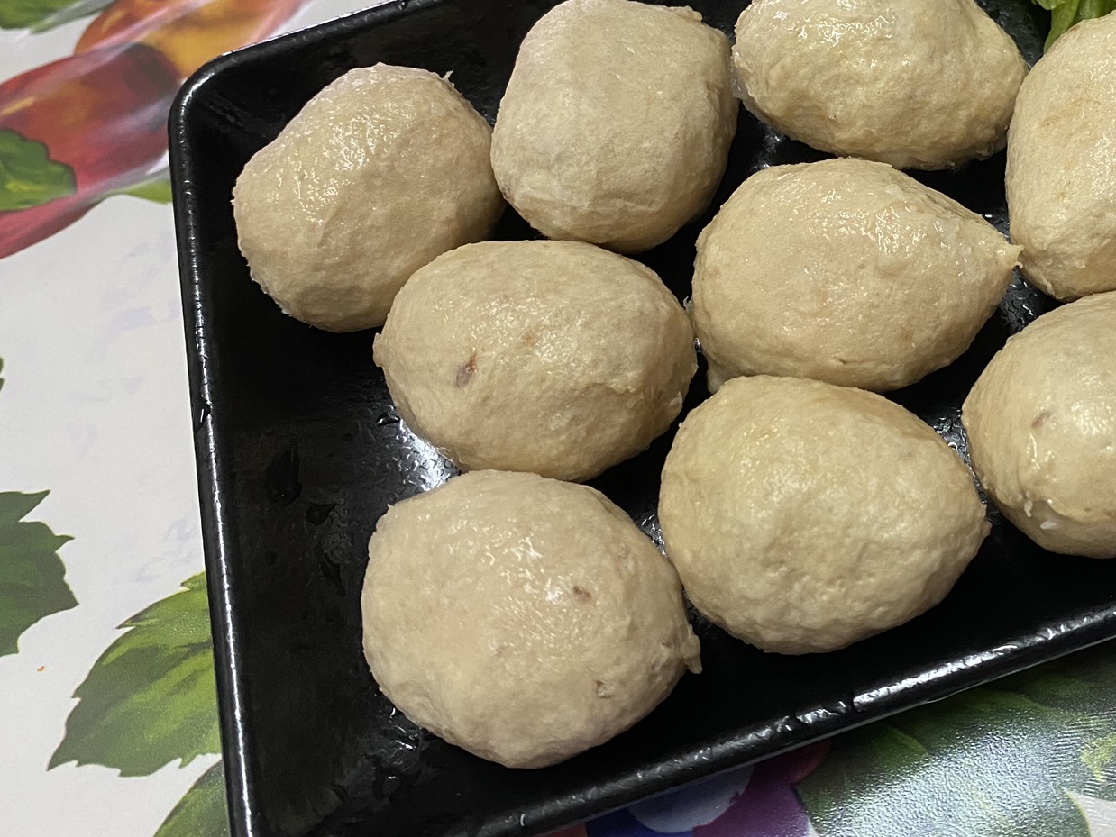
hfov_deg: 41.8
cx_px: 902
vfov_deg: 32.9
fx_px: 1387
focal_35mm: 43
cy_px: 197
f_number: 1.8
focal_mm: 4.25
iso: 320
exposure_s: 1/50
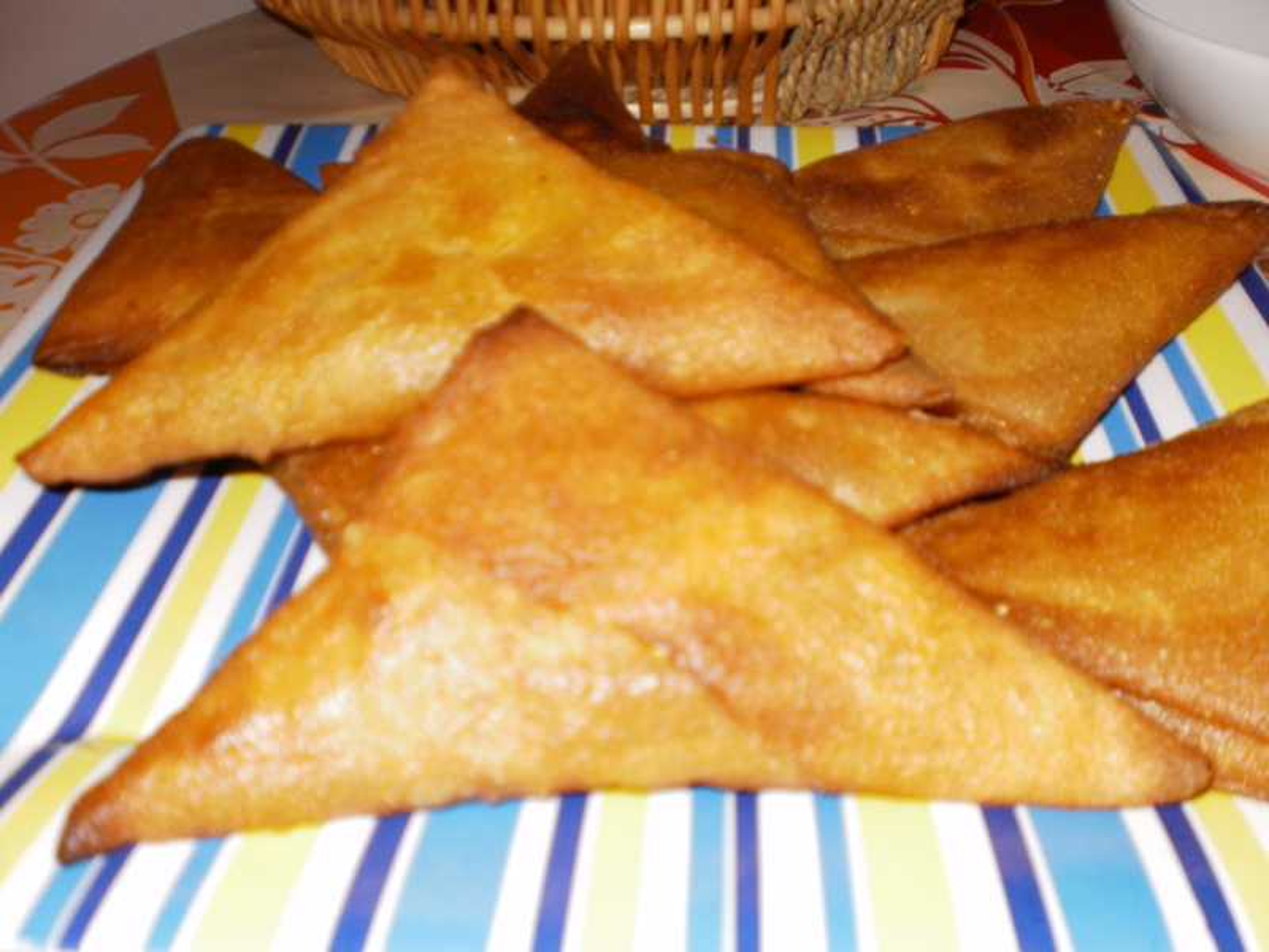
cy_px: 476
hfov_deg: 49.0
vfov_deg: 37.7
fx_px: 1393
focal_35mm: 38
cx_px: 634
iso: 125
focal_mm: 6.3
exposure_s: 1/30
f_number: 3.1
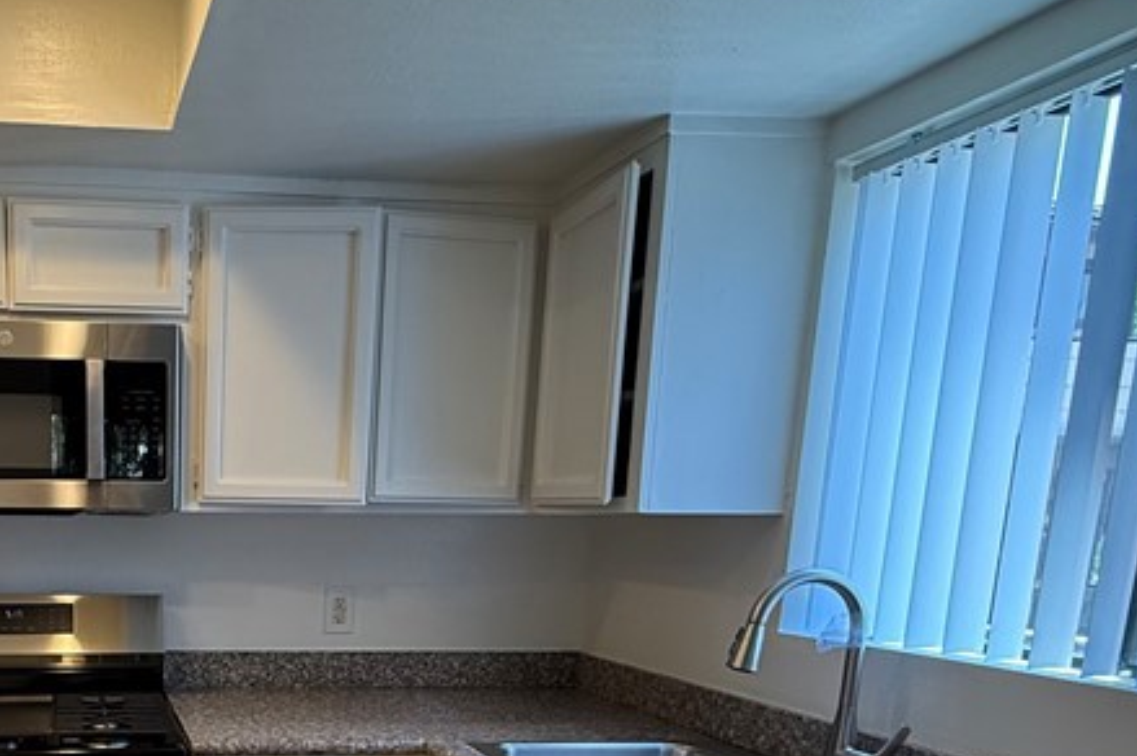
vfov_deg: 36.0
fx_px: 1073
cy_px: 707
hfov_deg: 51.3
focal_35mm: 34
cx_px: 181
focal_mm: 2.22
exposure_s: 1/120
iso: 200
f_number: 2.2
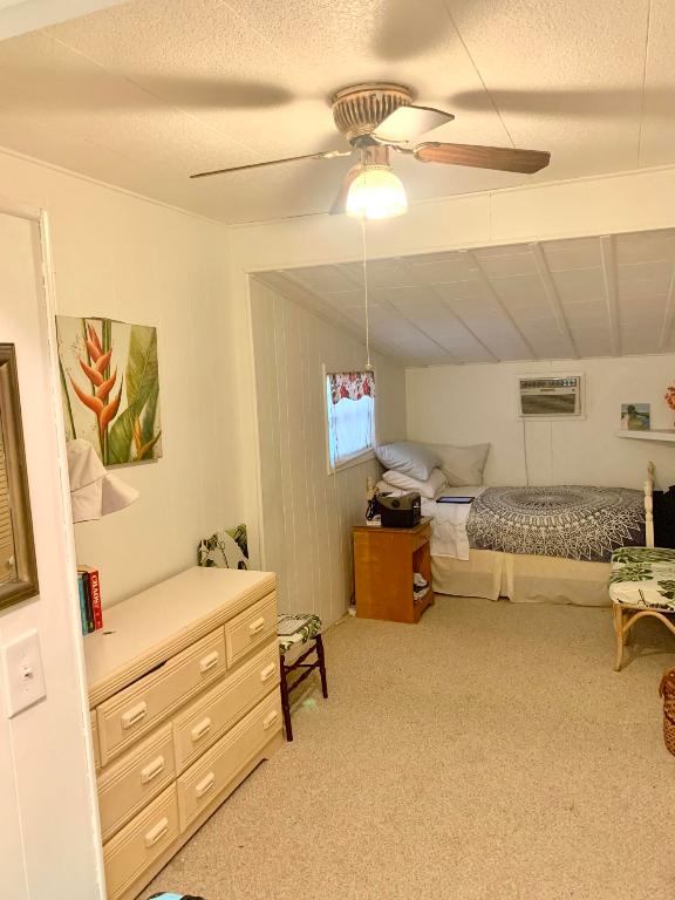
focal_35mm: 26
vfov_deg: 67.3
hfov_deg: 53.1
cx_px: 338
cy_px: 450
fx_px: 676
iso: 400
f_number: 1.8
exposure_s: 1/40
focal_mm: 4.25
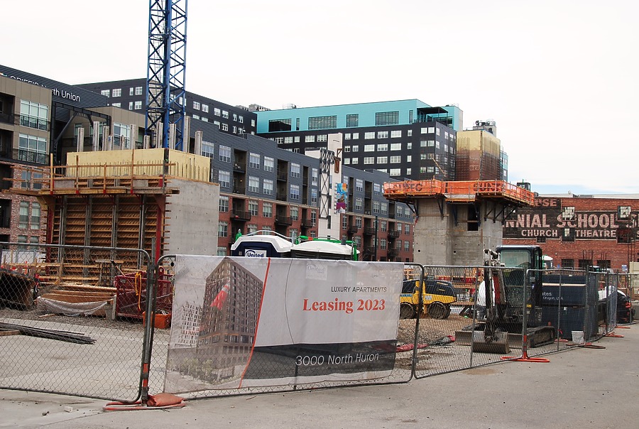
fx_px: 827
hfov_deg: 42.2
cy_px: 214
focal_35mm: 46
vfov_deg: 29.1
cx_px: 320
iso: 200
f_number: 10
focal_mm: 31
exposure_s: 1/250
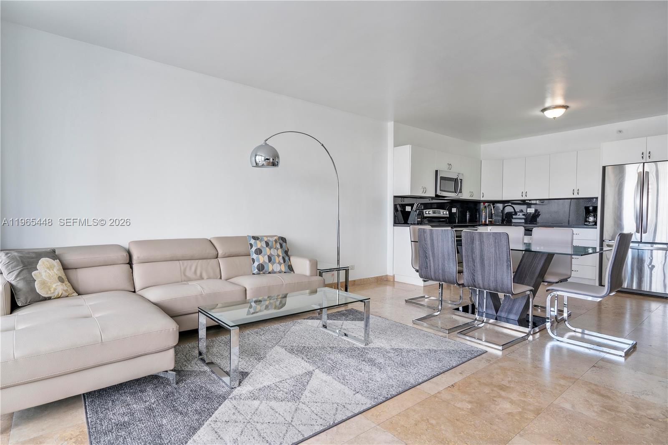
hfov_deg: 90.0
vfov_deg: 67.4
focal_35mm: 18
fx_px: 334
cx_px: 334
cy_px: 222
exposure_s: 1/25
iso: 400
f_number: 8
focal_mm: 18
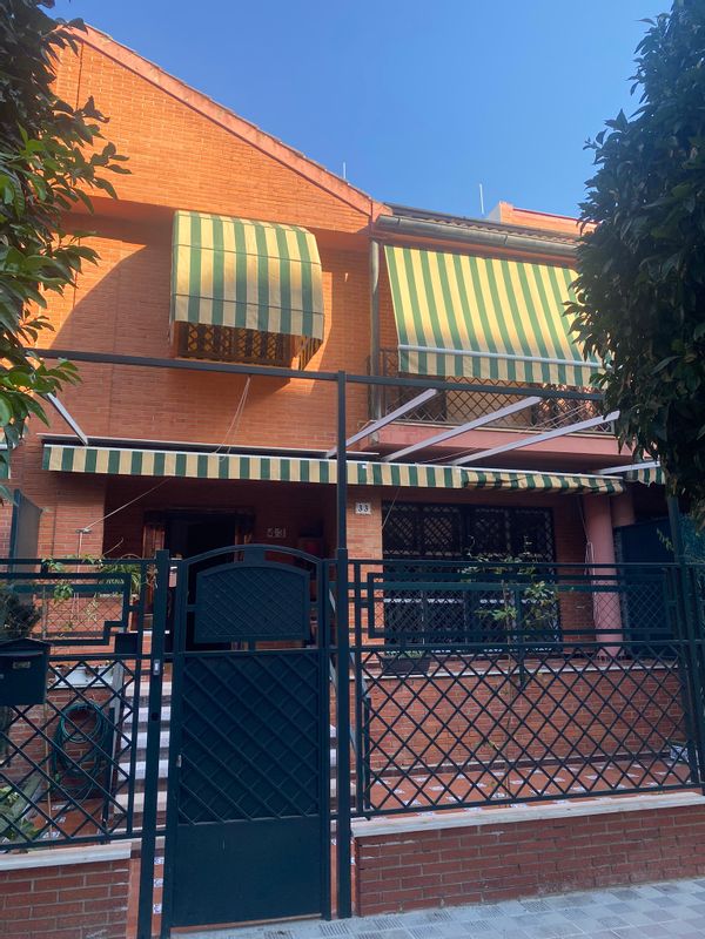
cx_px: 352
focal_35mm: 26
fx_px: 706
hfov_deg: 53.1
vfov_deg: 67.3
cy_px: 470
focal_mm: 4.25
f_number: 1.8
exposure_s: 1/576
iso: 32
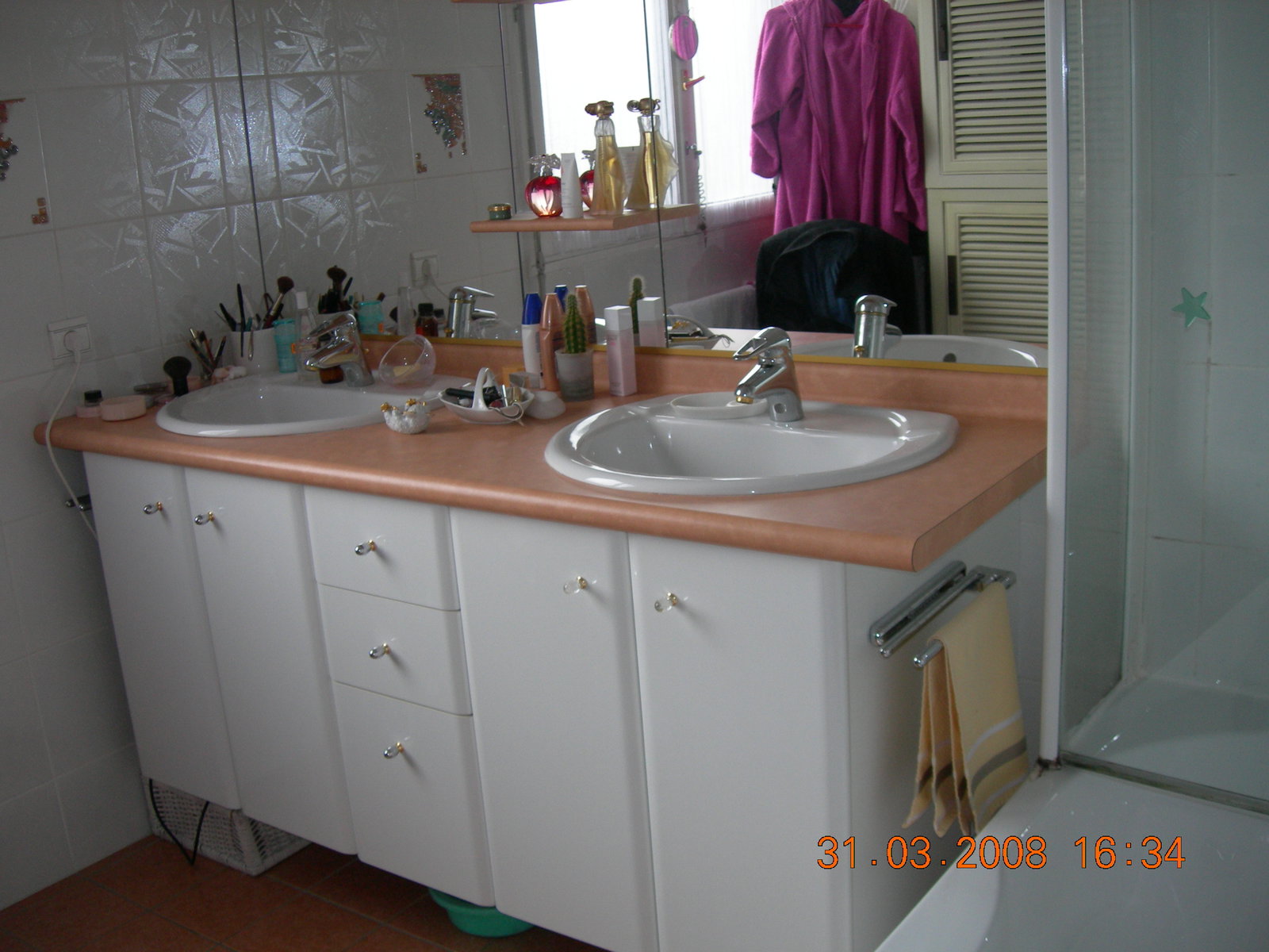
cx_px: 634
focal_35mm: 38
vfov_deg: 37.7
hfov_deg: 49.0
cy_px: 476
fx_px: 1393
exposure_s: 1/27.5
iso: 129
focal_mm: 7.8
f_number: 2.8
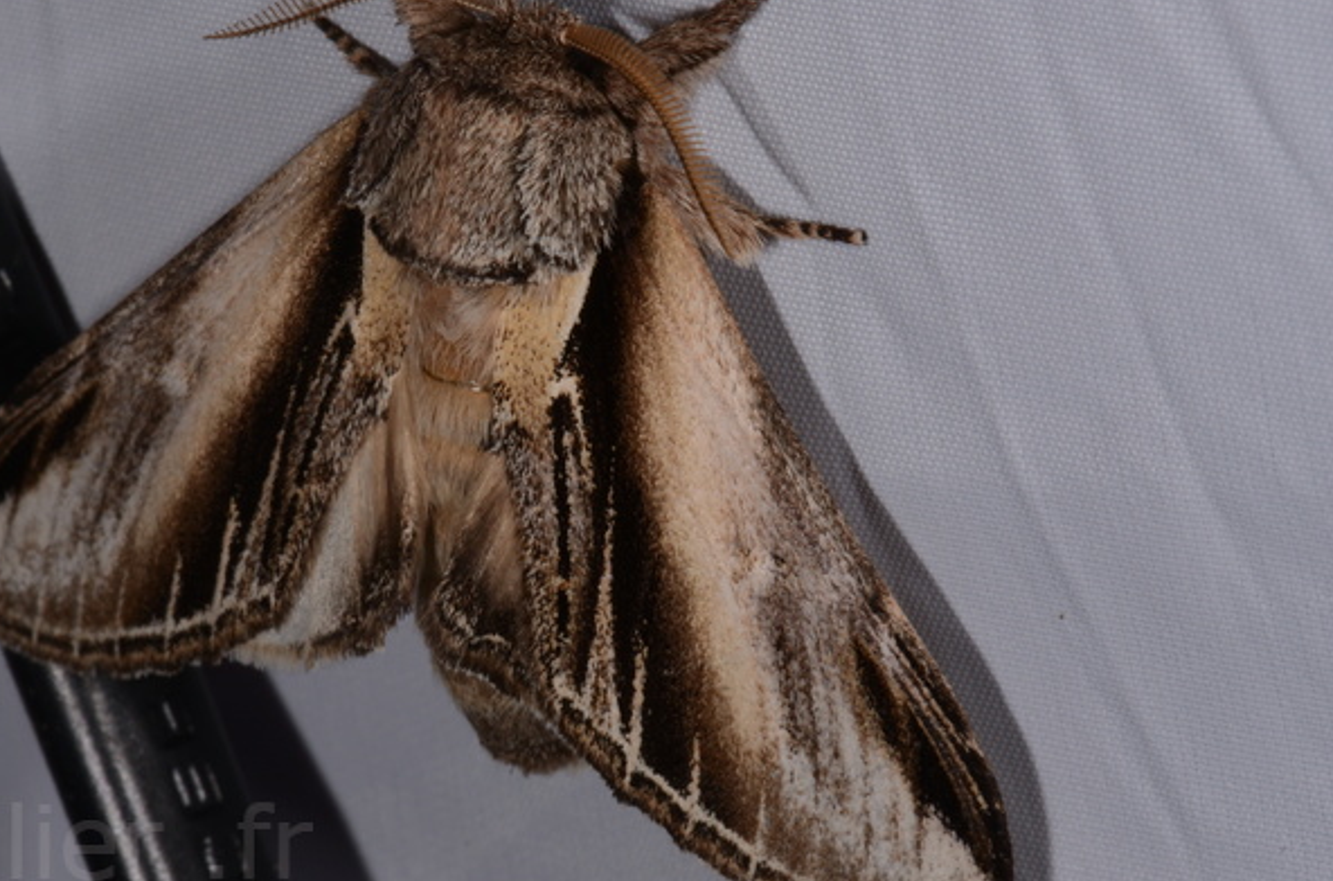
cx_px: 495
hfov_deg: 12.1
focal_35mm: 171
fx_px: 6301
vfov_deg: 8.0
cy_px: 322
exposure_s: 1/60
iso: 100
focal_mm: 85
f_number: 32
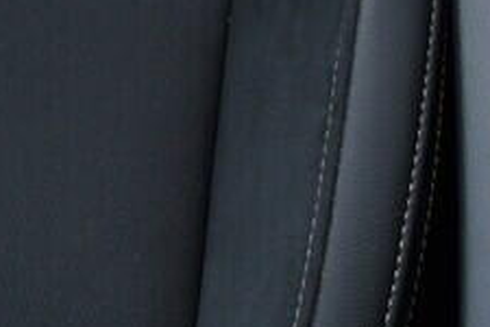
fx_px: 2232
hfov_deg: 11.9
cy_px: -223
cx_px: 775
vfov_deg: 8.1
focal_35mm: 164
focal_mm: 24
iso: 200
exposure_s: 1/40
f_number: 2.8
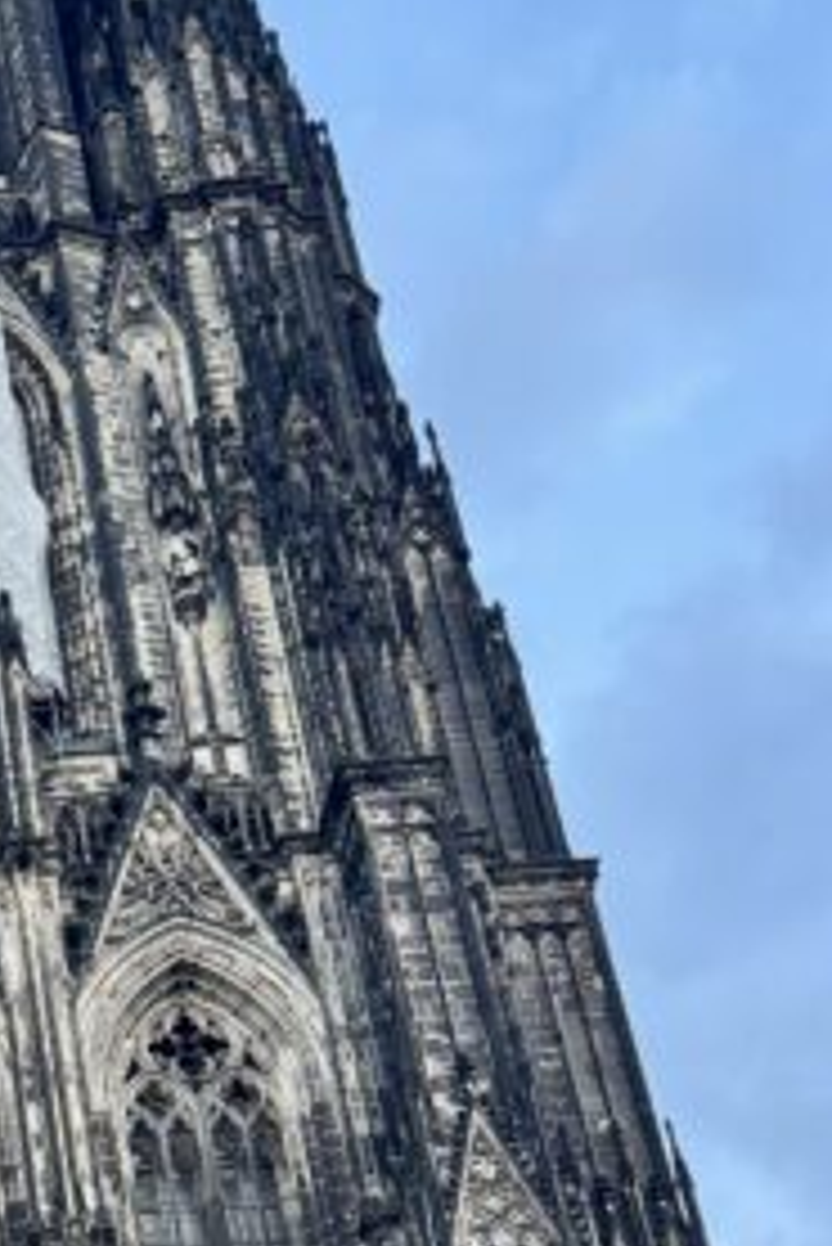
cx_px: -587
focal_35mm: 81
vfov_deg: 24.3
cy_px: 1147
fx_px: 2804
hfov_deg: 15.0
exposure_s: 1/50
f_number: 1.78
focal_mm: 6.76
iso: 125
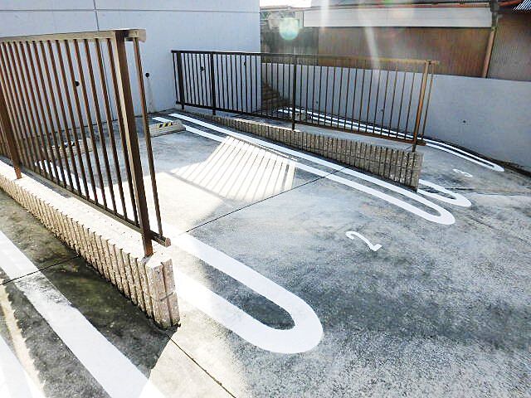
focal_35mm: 24
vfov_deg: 56.8
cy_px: 199
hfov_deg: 71.6
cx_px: 266
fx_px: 368
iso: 100
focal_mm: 4.3
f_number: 3.1
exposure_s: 1/500
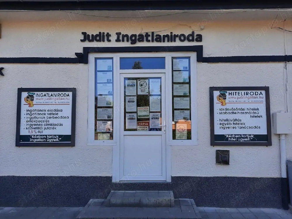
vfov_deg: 54.9
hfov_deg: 69.4
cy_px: 110
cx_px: 146
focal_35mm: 25
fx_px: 211
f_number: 2
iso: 32
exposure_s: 1/383
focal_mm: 4.6
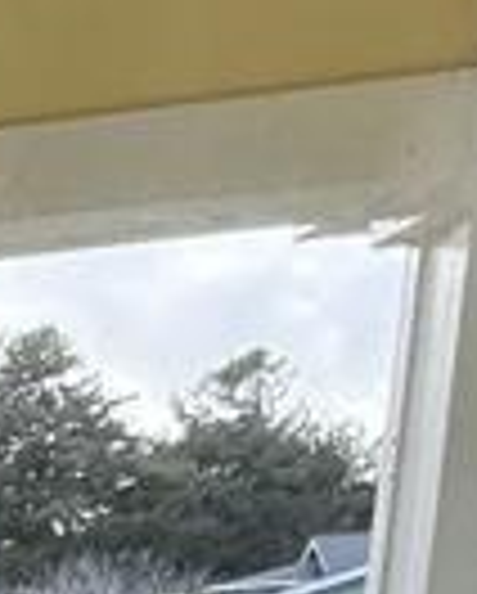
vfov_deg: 15.3
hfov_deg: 9.8
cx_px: -1076
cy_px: 1112
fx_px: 1866
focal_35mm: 106
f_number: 2.2
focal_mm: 2.22
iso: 64
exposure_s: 1/178
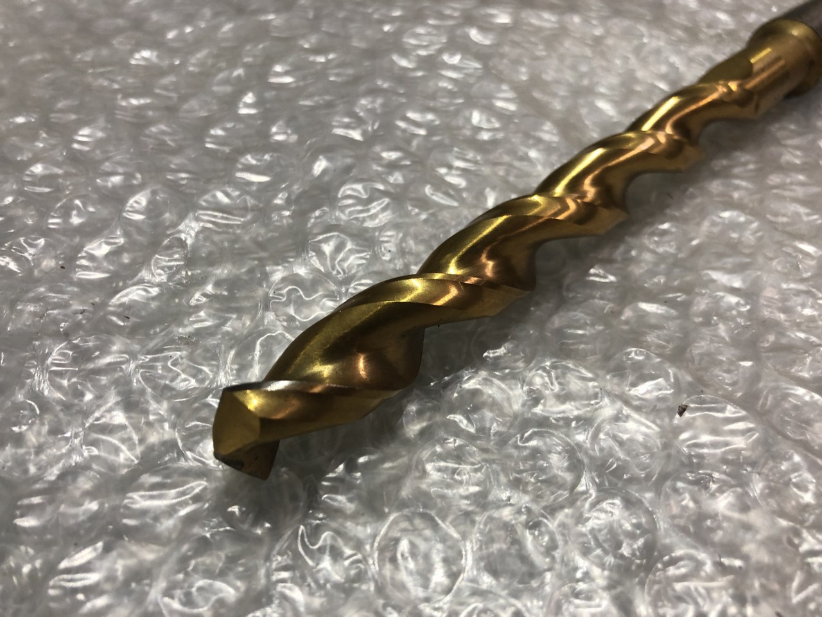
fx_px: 665
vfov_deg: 49.7
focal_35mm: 28
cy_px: 308
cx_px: 411
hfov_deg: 63.4
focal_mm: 3.99
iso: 40
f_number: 1.8
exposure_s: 1/30
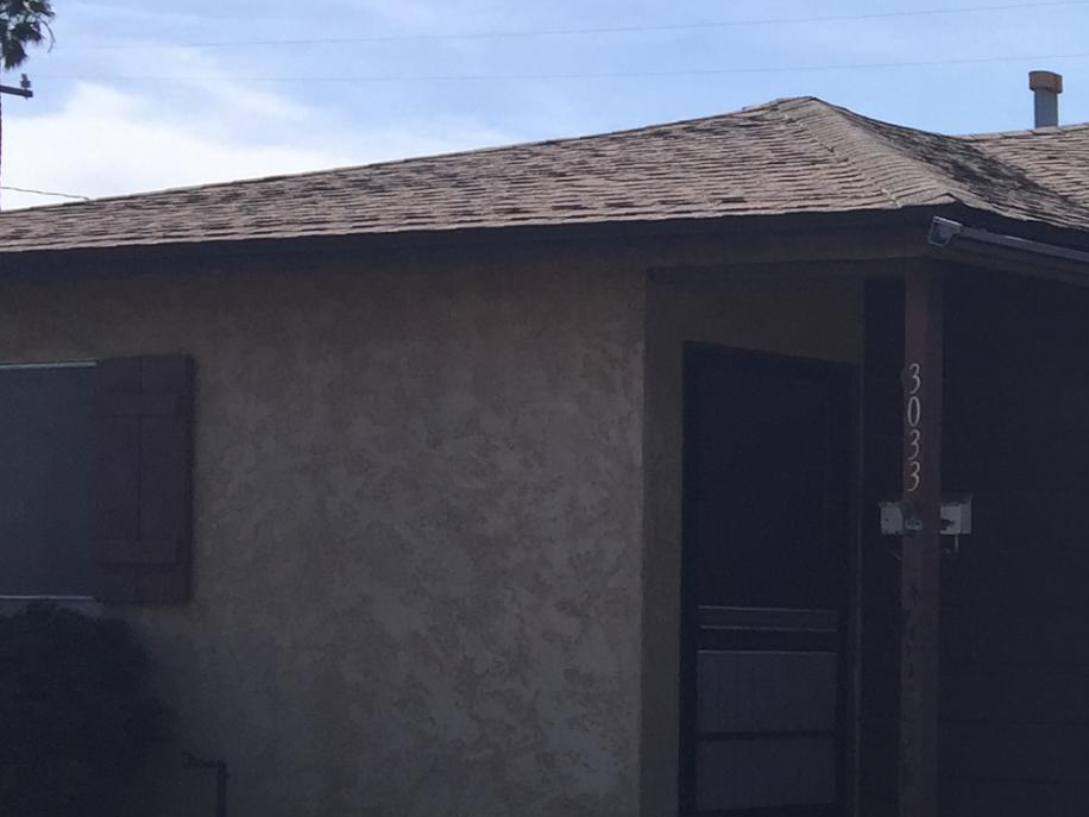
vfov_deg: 15.4
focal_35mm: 95
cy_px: 678
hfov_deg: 18.0
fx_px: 2989
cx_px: 1717
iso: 32
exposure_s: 1/2198
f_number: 2.2
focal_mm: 4.15
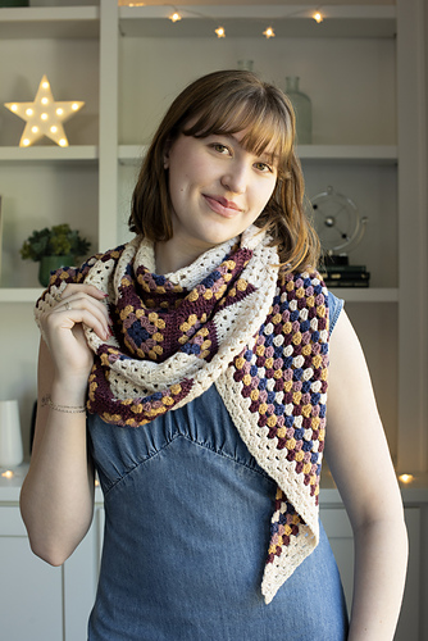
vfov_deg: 39.6
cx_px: 214
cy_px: 320
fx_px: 890
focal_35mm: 50
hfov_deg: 27.0
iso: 800
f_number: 6.3
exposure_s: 1/50
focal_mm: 50
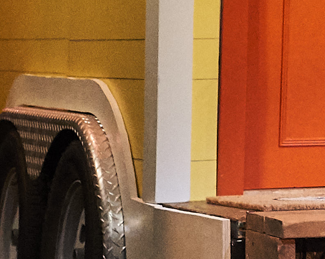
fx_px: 2355
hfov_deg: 7.3
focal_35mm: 245
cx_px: 843
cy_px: -216
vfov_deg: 6.2
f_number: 4.5
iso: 6400
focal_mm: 35
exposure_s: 1/250
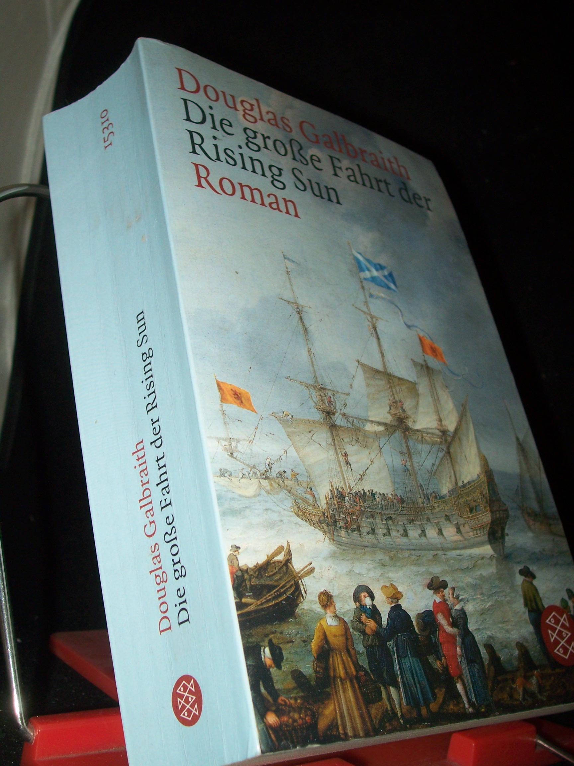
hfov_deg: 34.3
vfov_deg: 44.8
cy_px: 383
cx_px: 287
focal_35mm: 42
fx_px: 929
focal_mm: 7
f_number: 2.8
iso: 80
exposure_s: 1/60
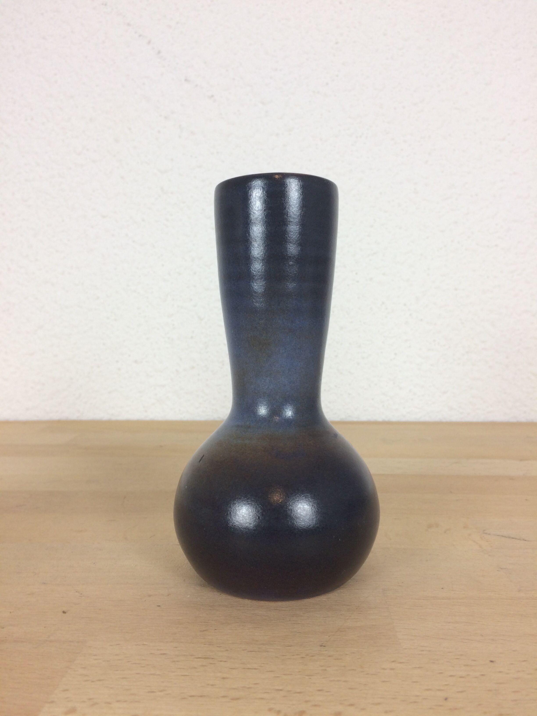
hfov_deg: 48.2
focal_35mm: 29
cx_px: 268
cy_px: 358
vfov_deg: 61.7
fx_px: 600
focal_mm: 4.15
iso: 50
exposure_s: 1/50
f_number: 2.2
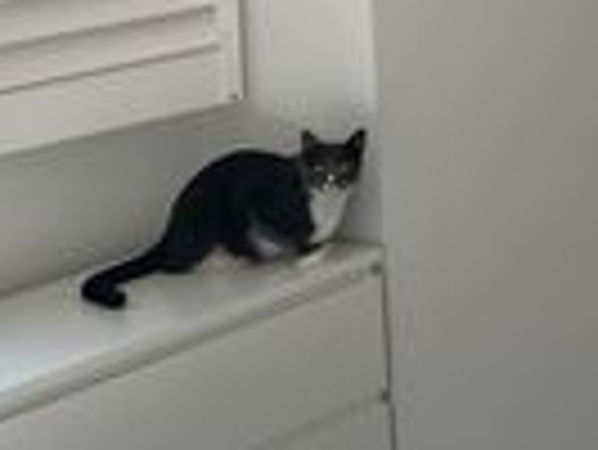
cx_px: 904
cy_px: -436
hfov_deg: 15.5
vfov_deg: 11.5
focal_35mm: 117
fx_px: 2023
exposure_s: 1/836
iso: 32
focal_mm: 4.2
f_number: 1.6
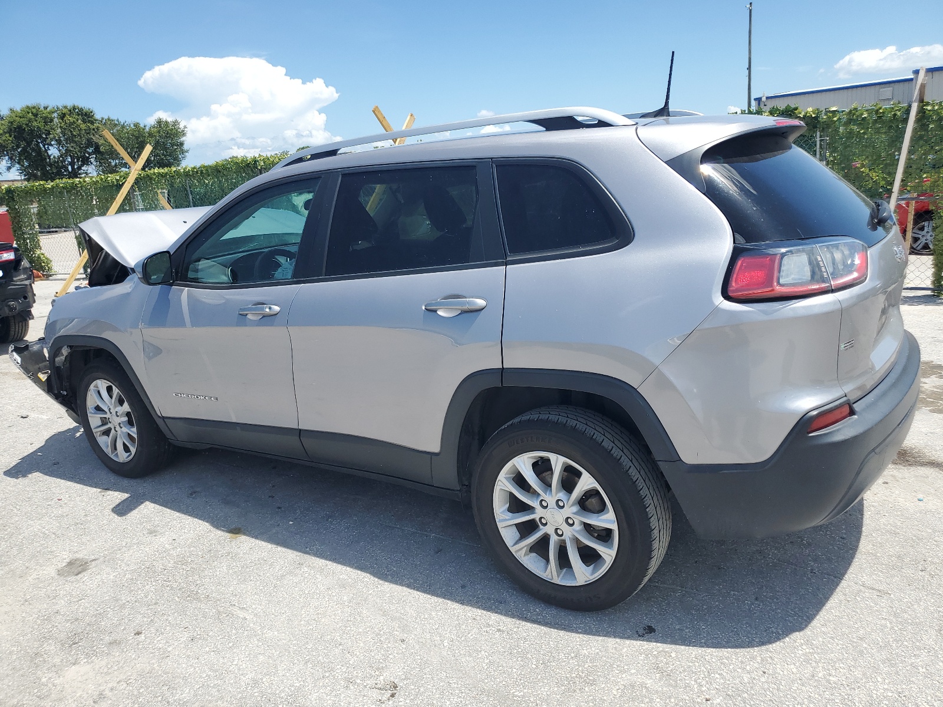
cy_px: 354
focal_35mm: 26
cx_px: 472
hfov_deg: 67.3
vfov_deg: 53.1
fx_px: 708
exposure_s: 1/2500
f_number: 1.5
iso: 50
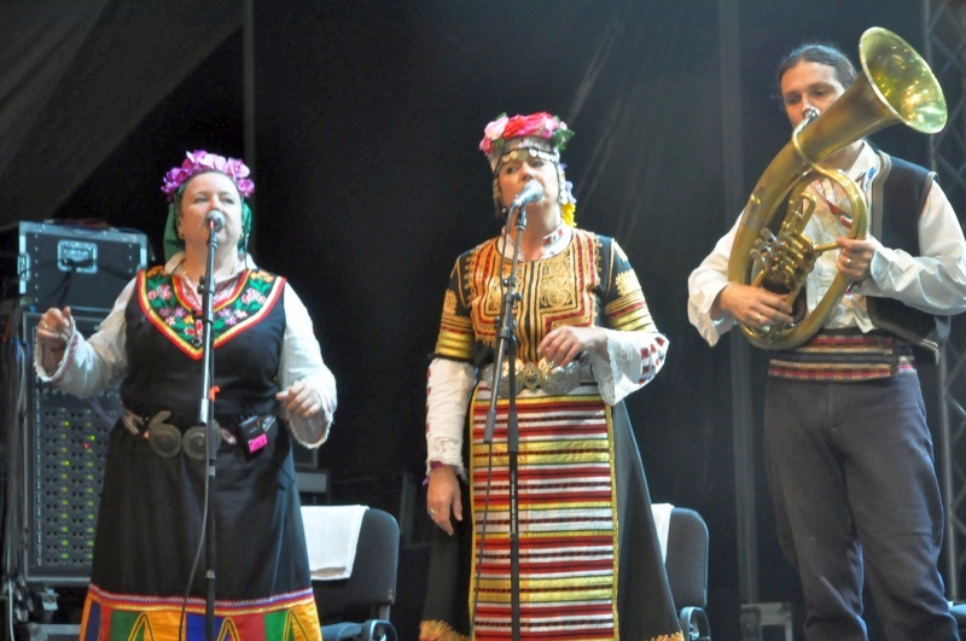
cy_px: 320
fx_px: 2813
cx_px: 483
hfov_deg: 19.5
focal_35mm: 105
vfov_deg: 13.0
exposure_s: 1/30
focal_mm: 70
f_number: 5.3
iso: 3200
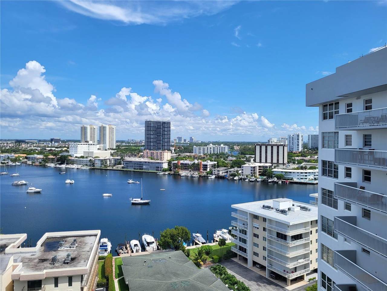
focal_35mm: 26
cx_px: 194
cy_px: 146
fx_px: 291
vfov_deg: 53.1
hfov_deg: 67.3
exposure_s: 1/2443
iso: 40
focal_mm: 5.4
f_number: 1.8
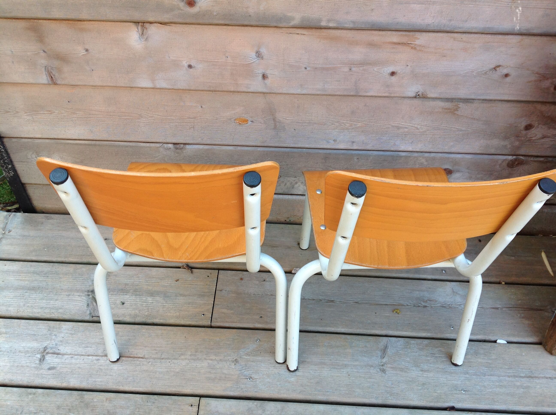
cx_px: 278
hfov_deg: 52.7
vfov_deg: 40.6
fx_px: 561
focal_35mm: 35
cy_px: 208
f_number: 2.4
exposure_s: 1/120
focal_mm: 4.28
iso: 50
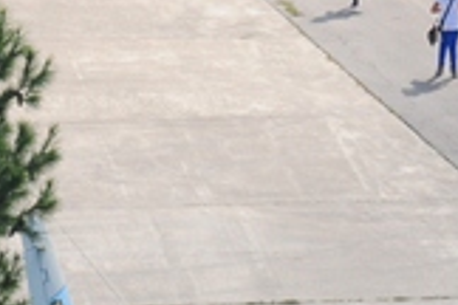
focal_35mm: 715
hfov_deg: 2.9
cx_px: 319
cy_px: -249
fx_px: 9096
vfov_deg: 1.9
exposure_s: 1/200
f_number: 14
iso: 400
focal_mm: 90
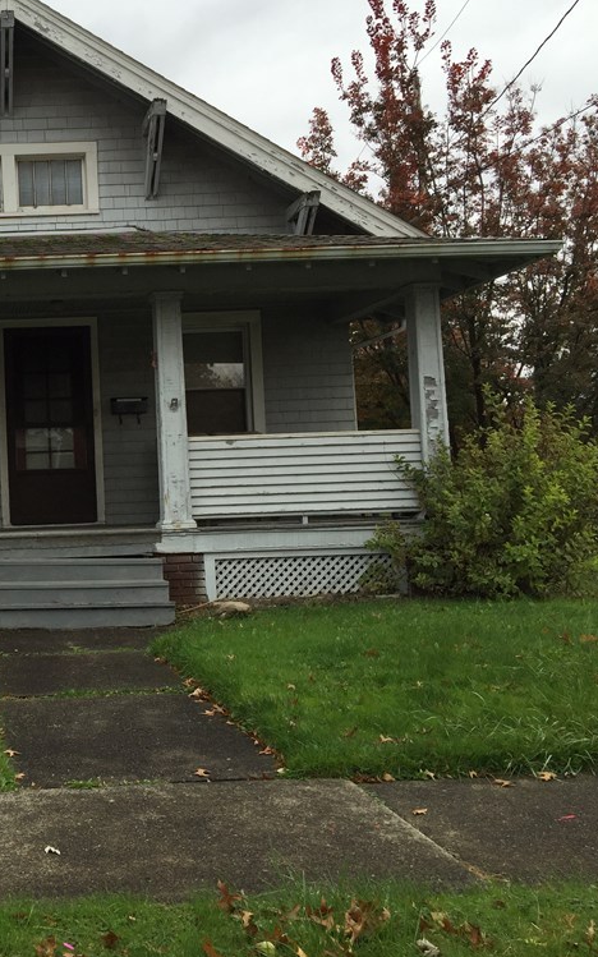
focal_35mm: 42
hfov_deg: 28.5
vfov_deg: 47.2
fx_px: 1095
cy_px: 470
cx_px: -9
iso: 32
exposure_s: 1/542
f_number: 2.2
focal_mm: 4.15
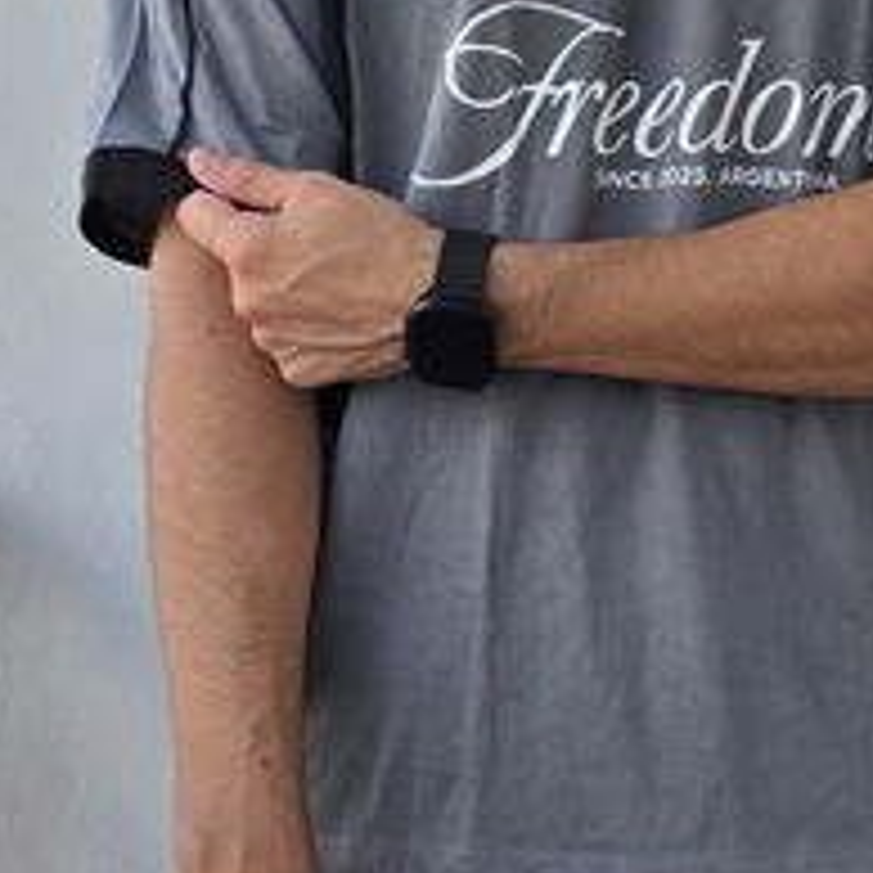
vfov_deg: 29.2
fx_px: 1598
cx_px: 590
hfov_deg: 30.3
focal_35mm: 56
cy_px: 70
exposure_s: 1/278
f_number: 1.7
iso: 12
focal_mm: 6.3
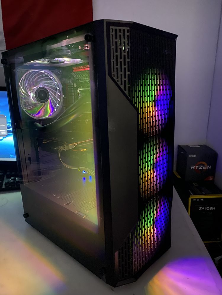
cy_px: 148
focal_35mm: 26
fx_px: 222
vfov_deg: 67.3
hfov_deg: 53.1
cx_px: 111
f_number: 1.8
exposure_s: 1/8
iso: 1000
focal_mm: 4.25
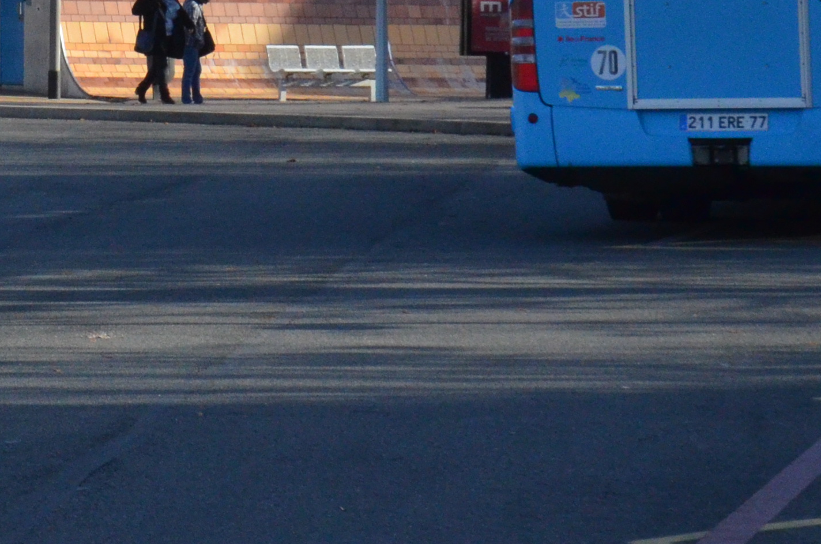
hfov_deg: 9.3
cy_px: -242
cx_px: -300
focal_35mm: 218
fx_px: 4961
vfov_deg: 6.2
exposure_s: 1/1000
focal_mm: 42
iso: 1600
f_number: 16
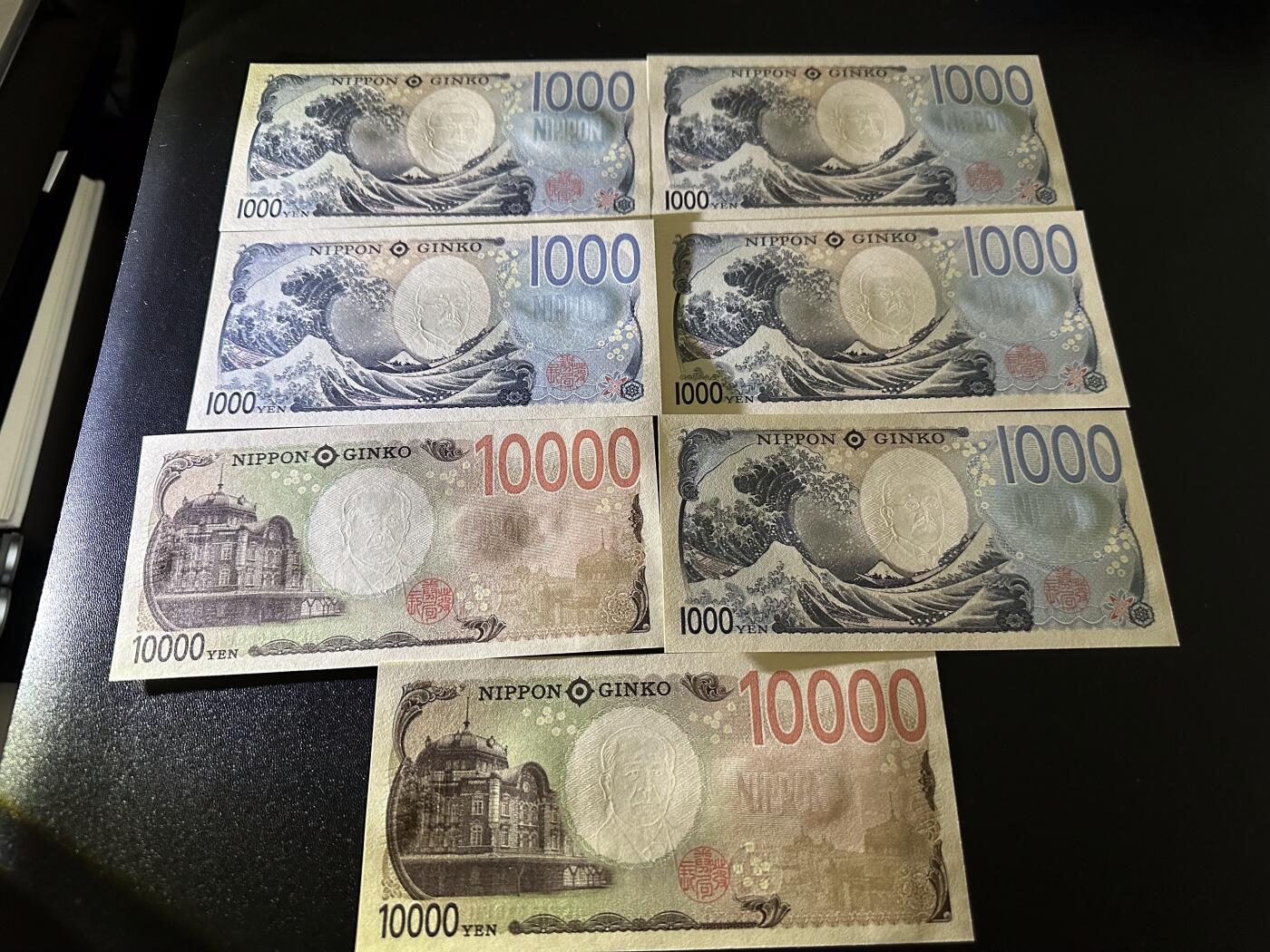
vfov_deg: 56.8
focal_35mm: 24
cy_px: 476
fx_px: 881
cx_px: 635
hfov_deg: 71.6
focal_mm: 6.86
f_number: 1.78
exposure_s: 1/50
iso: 400
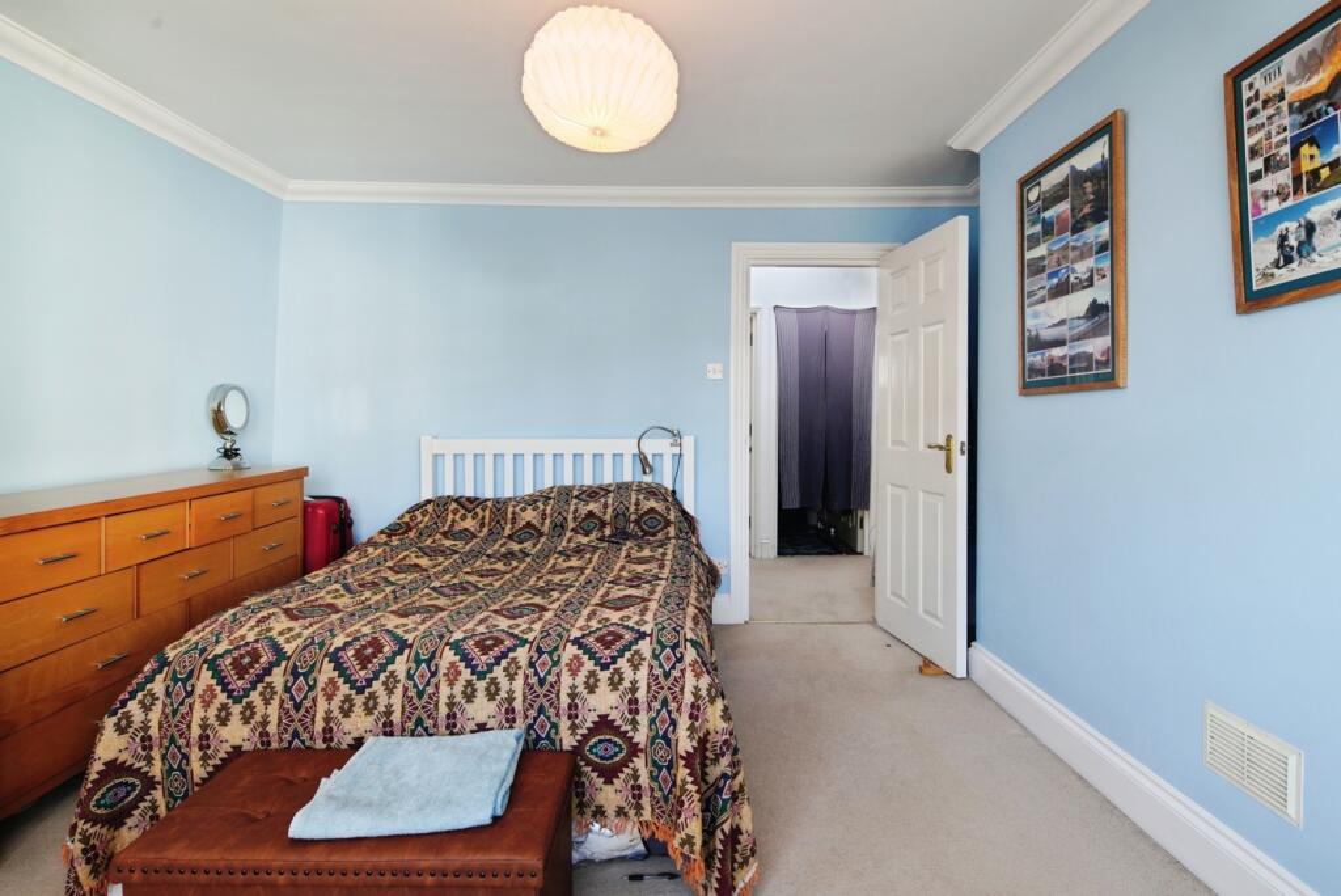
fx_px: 634
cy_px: 448
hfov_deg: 93.2
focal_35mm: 17
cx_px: 670
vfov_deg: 70.5
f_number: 9
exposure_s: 1/30
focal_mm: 17
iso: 640
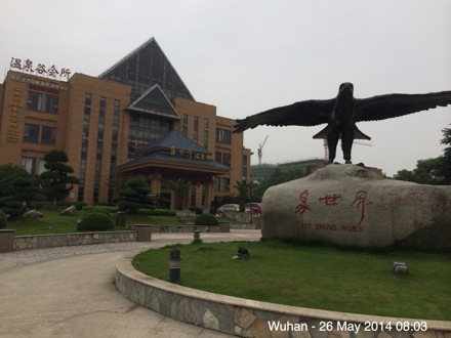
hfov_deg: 60.0
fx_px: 391
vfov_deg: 46.8
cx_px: 226
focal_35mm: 30
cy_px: 169
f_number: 2.2
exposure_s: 1/2160
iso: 40
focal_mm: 4.12
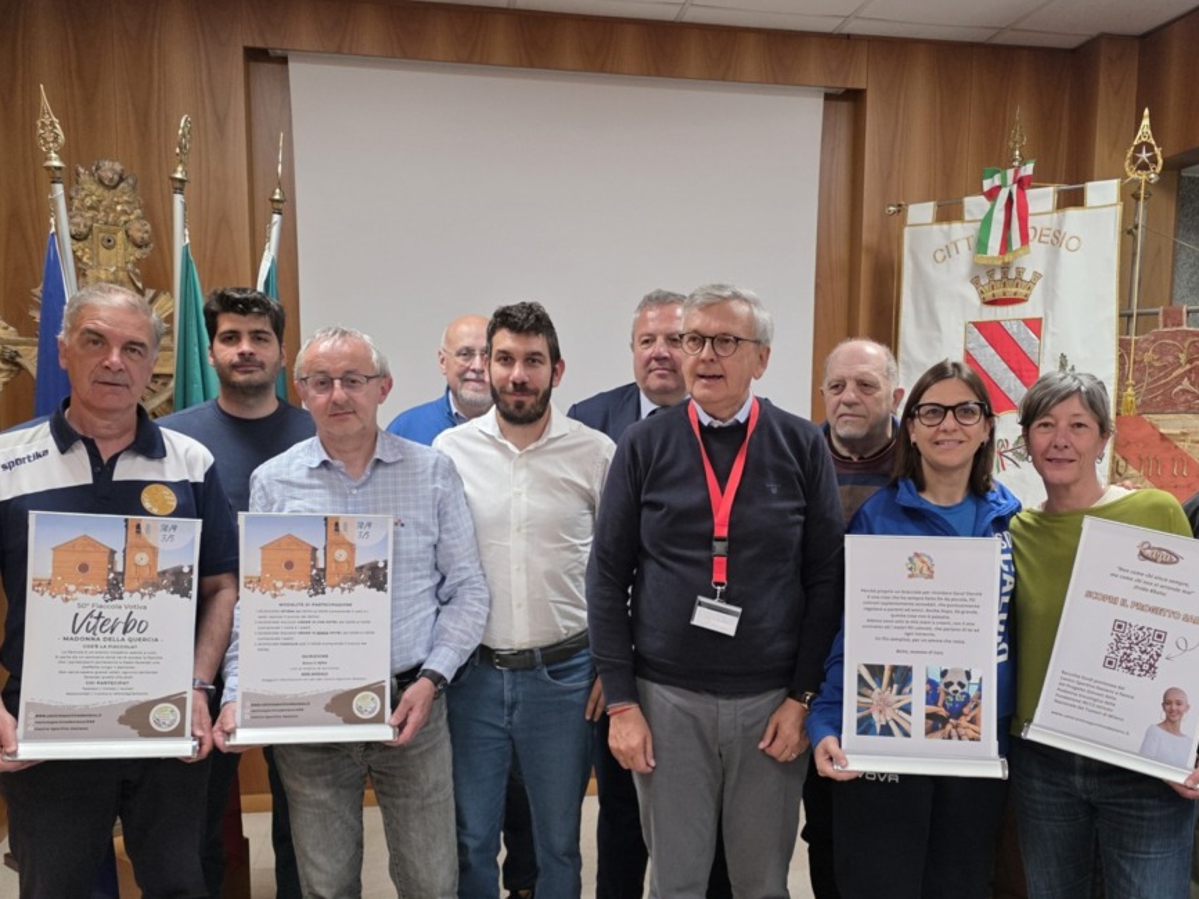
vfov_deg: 41.6
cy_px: 540
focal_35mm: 34
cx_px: 691
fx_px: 1177
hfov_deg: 53.7
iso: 320
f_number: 1.7
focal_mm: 6.3
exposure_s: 1/100
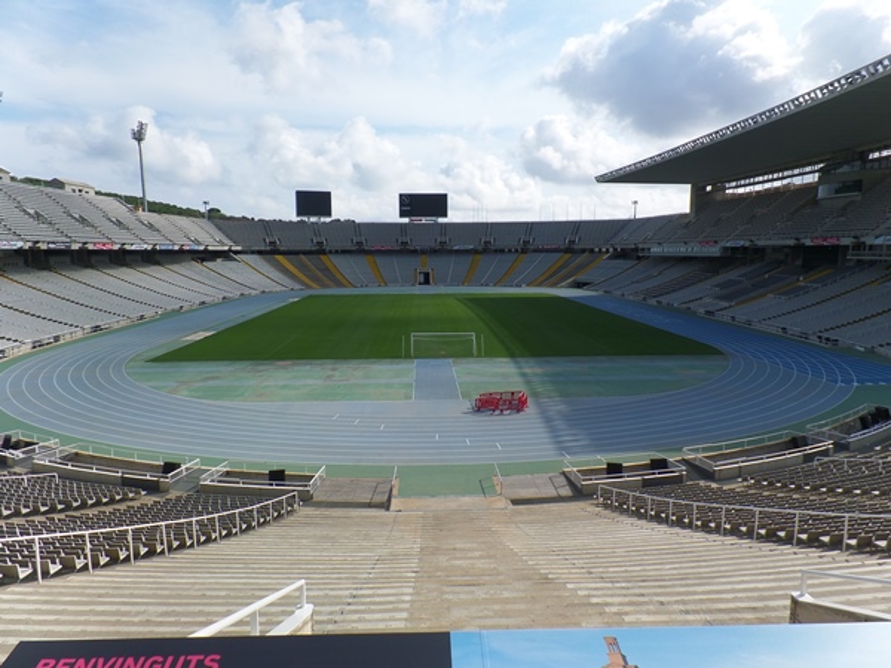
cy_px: 334
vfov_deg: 58.9
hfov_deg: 73.9
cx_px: 446
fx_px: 592
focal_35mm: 23
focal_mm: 4.1
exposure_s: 1/1000
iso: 100
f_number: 3.5
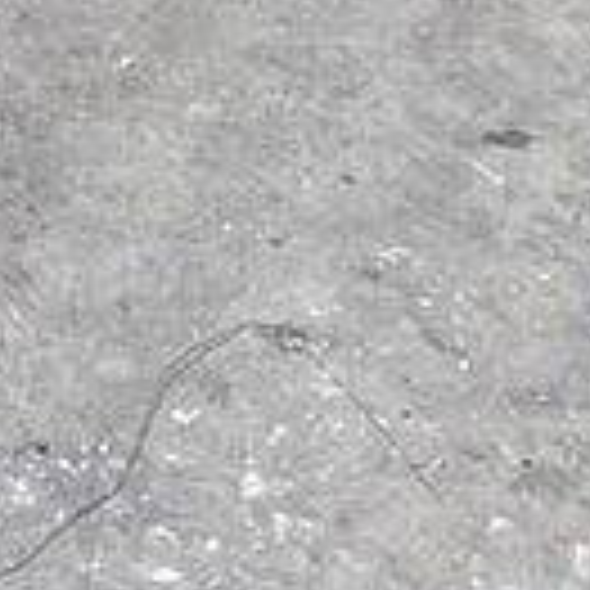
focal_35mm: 179
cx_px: -964
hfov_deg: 8.6
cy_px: -1459
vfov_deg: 7.8
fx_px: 3452
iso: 32
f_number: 1.8
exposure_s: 1/6061
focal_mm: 4.25
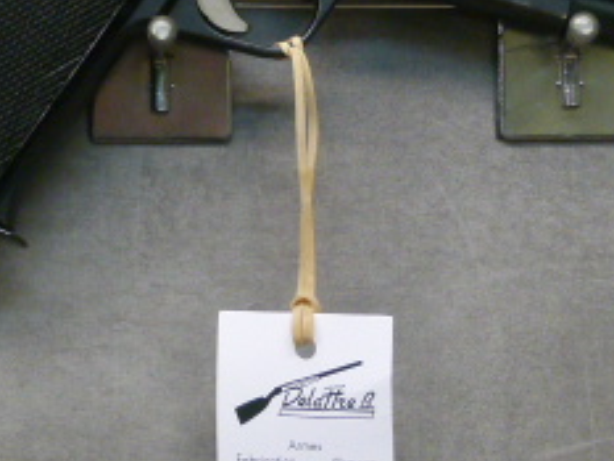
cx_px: 316
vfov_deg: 7.7
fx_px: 3407
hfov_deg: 10.3
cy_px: 124
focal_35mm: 192
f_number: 3.3
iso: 250
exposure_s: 1/60
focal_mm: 12.6
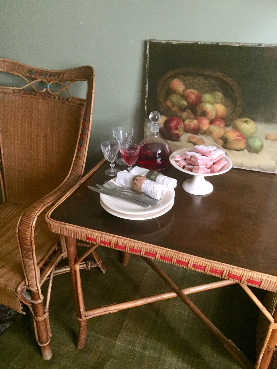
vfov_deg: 61.7
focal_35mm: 29
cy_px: 184
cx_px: 138
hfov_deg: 48.2
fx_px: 309
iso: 400
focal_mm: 4.15
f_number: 2.2
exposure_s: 1/17
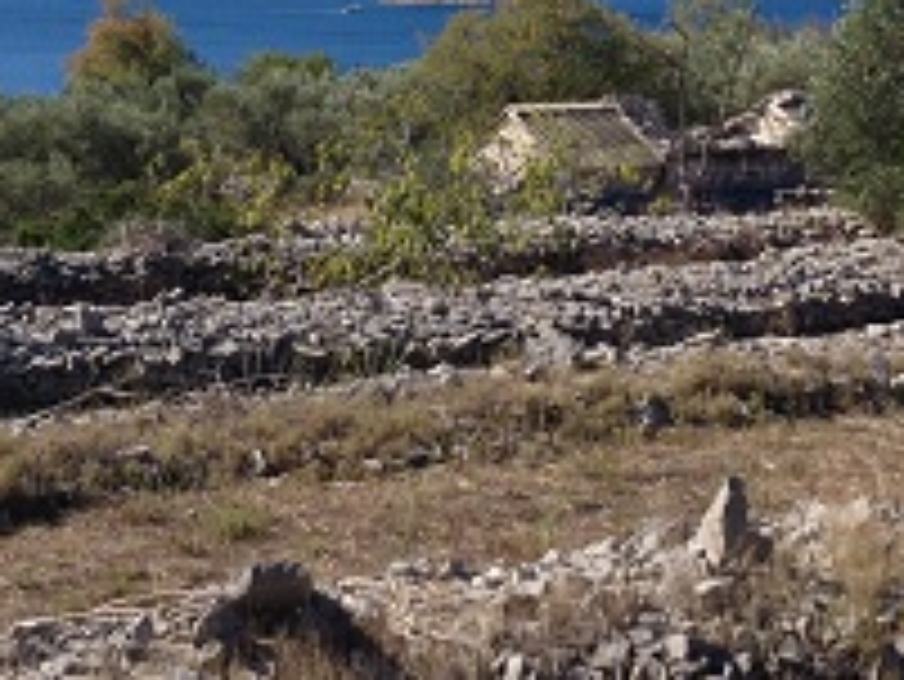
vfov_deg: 16.8
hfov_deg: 22.5
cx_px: 441
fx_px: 2273
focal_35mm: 87
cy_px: 110
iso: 50
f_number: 2.4
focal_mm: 4.28
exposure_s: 1/1577
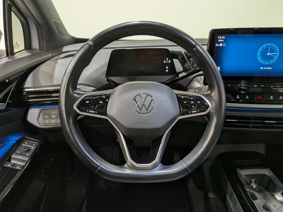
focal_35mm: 24
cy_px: 106
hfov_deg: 71.6
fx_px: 196
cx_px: 142
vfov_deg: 56.8
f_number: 1.7
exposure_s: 1/50
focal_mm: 4.53
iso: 98
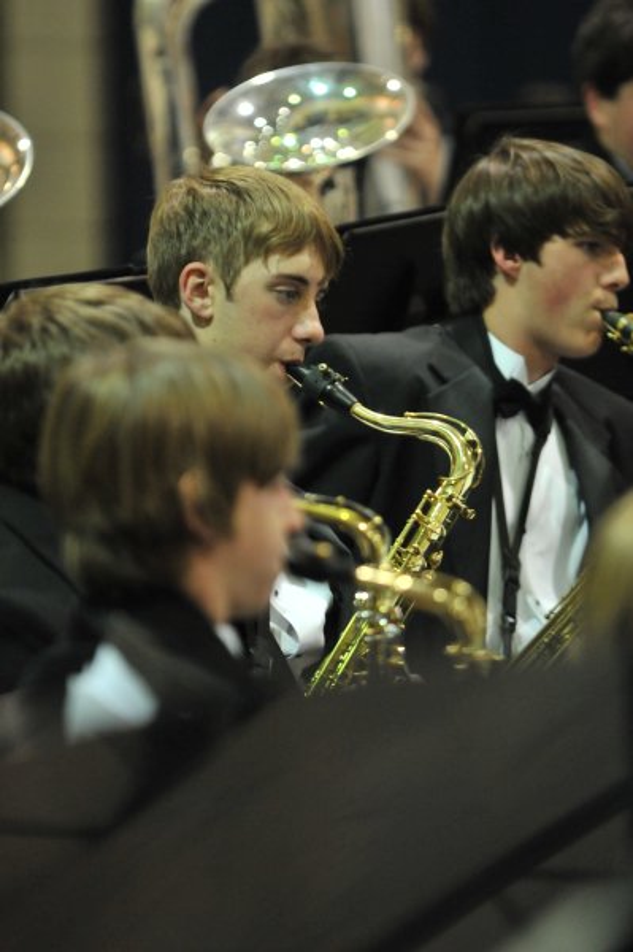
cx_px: 316
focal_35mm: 300
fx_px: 7926
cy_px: 476
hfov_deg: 4.6
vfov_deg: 6.9
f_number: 2.8
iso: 1250
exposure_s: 1/80
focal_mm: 200
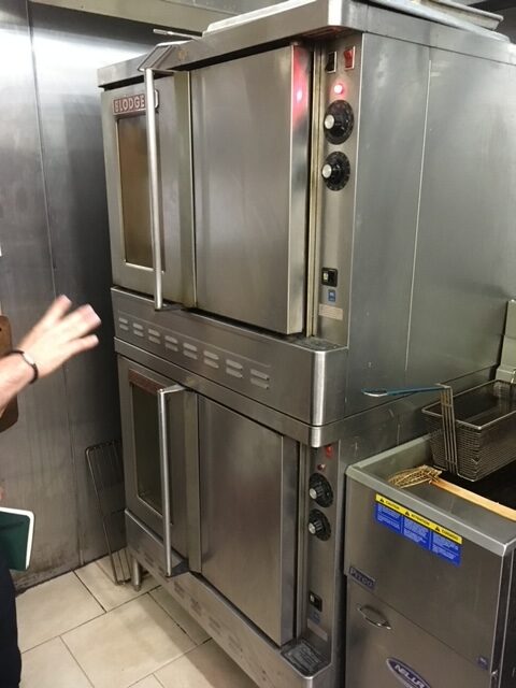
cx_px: 258
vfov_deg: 61.7
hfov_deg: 48.2
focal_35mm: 29
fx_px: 576
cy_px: 344
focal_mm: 4.15
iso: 320
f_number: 2.2
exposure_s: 1/15
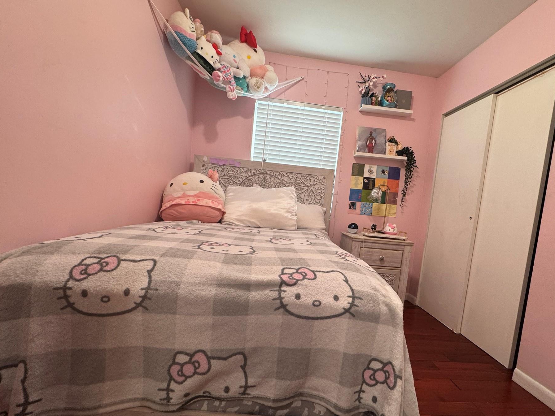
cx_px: 300
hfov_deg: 94.3
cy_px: 228
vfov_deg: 77.9
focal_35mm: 16
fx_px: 257
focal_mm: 2.22
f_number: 2.2
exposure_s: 1/120
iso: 160
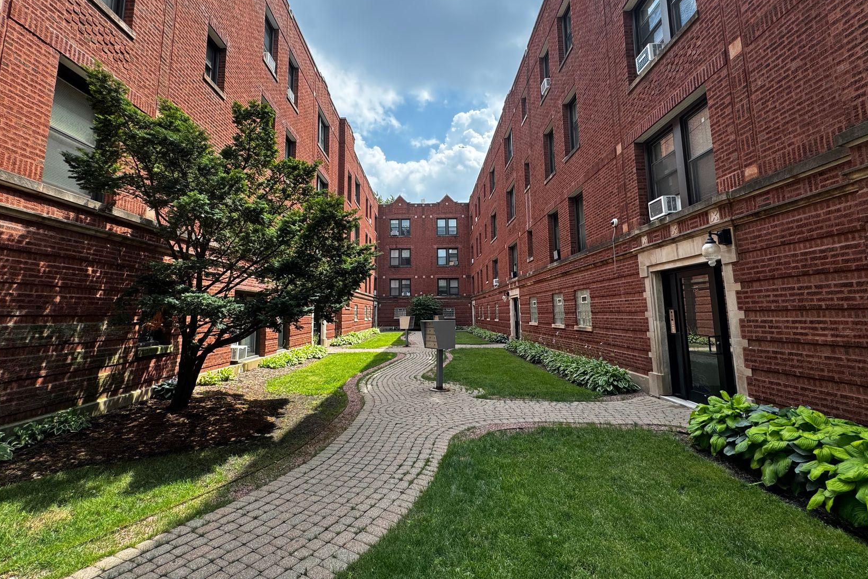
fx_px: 410
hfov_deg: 93.2
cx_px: 415
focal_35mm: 17
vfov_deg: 70.2
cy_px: 255
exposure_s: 1/556
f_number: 2.2
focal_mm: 2.22
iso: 40
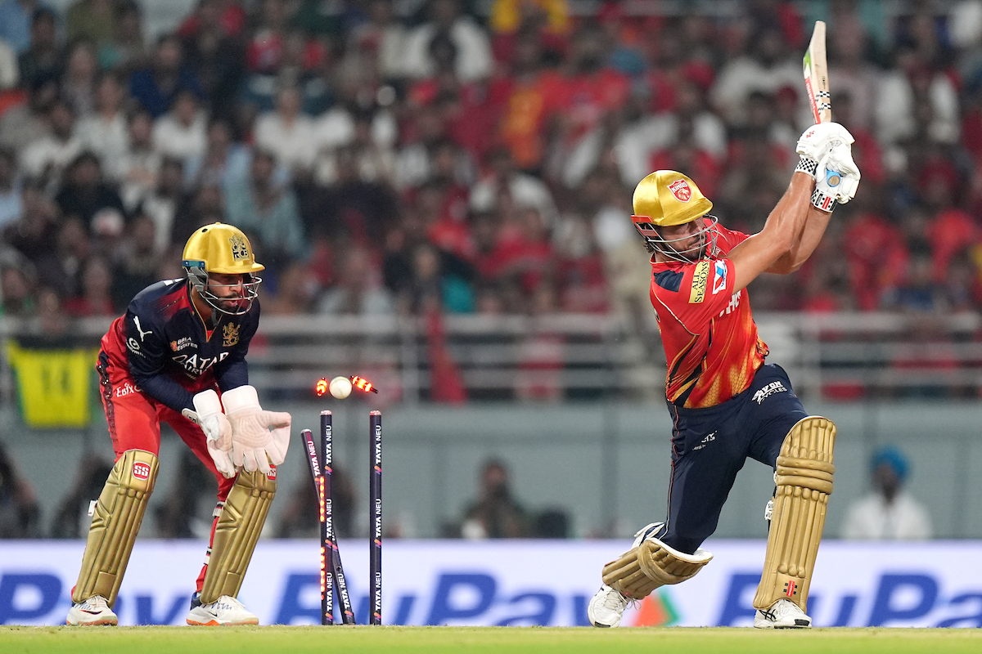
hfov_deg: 3.4
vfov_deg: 2.3
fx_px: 16365
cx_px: 491
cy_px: 327
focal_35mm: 600
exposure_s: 1/1250
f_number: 4
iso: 2000
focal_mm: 600
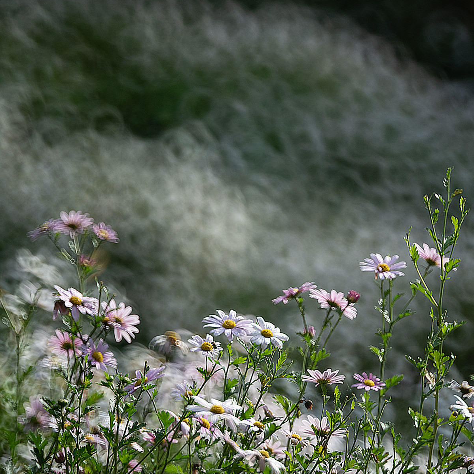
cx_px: 307
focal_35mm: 298
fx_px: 4617
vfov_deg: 5.9
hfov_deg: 5.9
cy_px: 256
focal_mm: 200
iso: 250
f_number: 5.6
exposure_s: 1/800
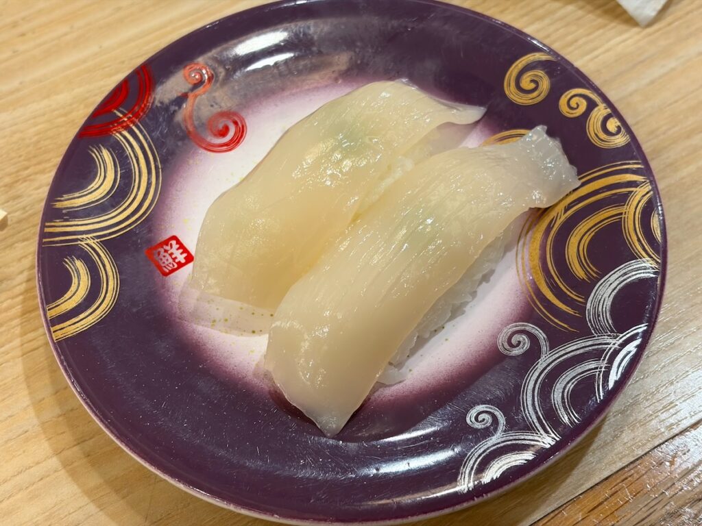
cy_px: 263
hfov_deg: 36.8
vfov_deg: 28.0
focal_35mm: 52
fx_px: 1055
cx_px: 351
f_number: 1.6
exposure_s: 1/100
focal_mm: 5.96
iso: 50
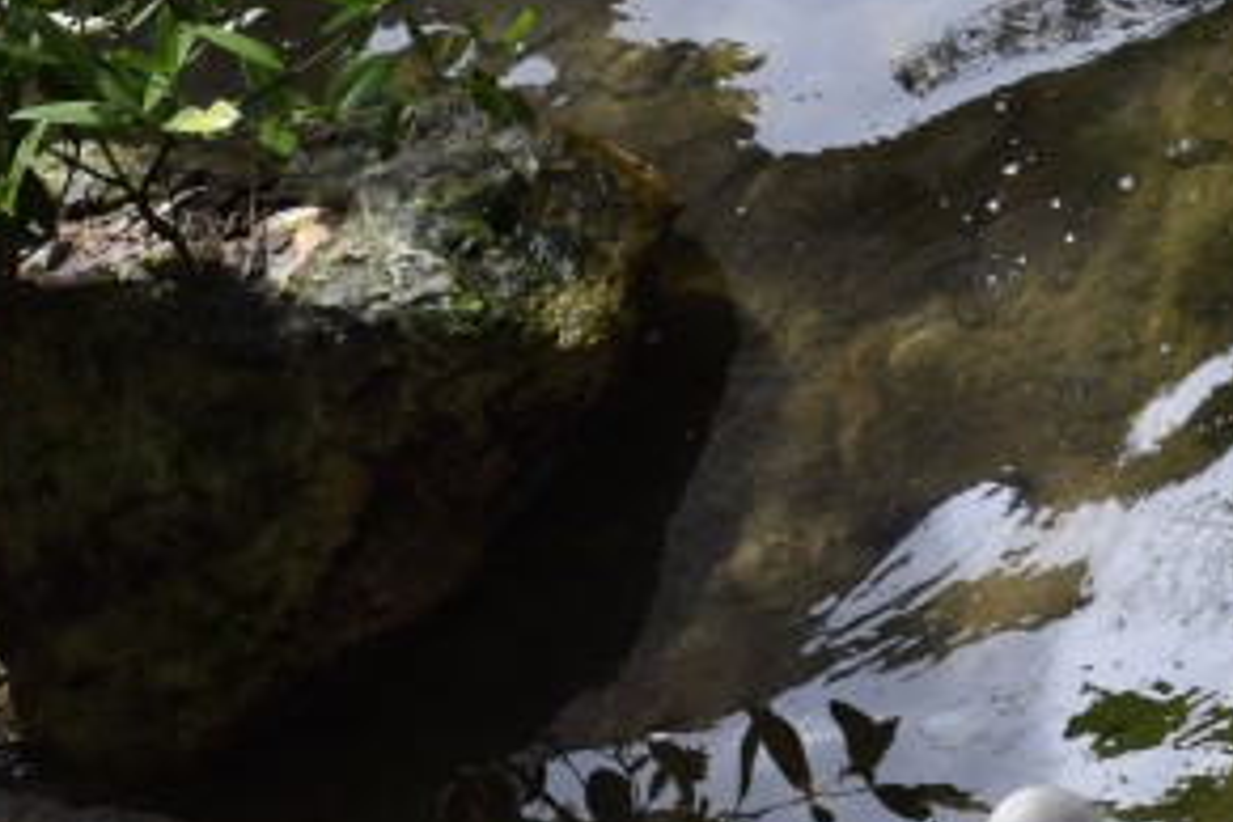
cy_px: -144
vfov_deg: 4.7
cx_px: 212
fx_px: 9958
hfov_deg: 7.1
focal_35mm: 291
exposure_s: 1/250
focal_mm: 55
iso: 400
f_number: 8
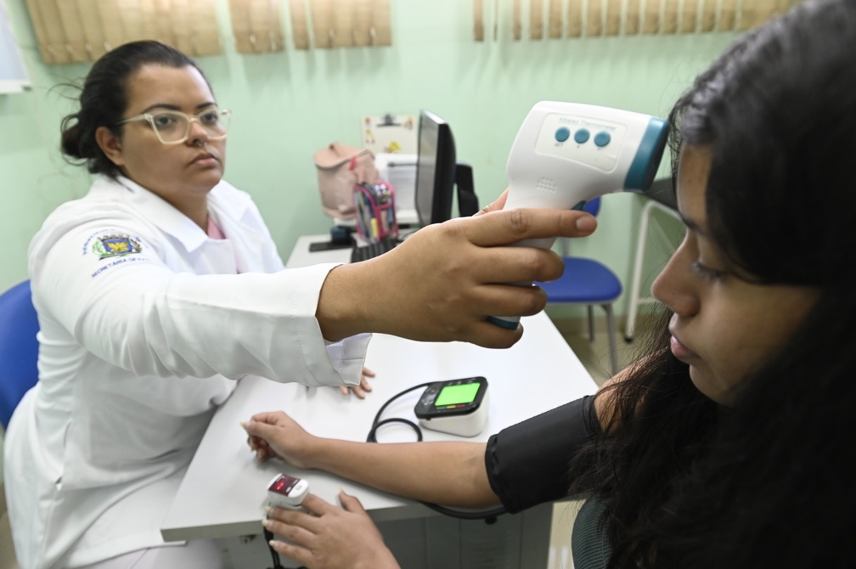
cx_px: 428
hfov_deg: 84.0
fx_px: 475
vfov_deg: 61.8
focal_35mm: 20
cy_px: 284
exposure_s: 1/200
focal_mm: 20
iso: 2500
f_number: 4
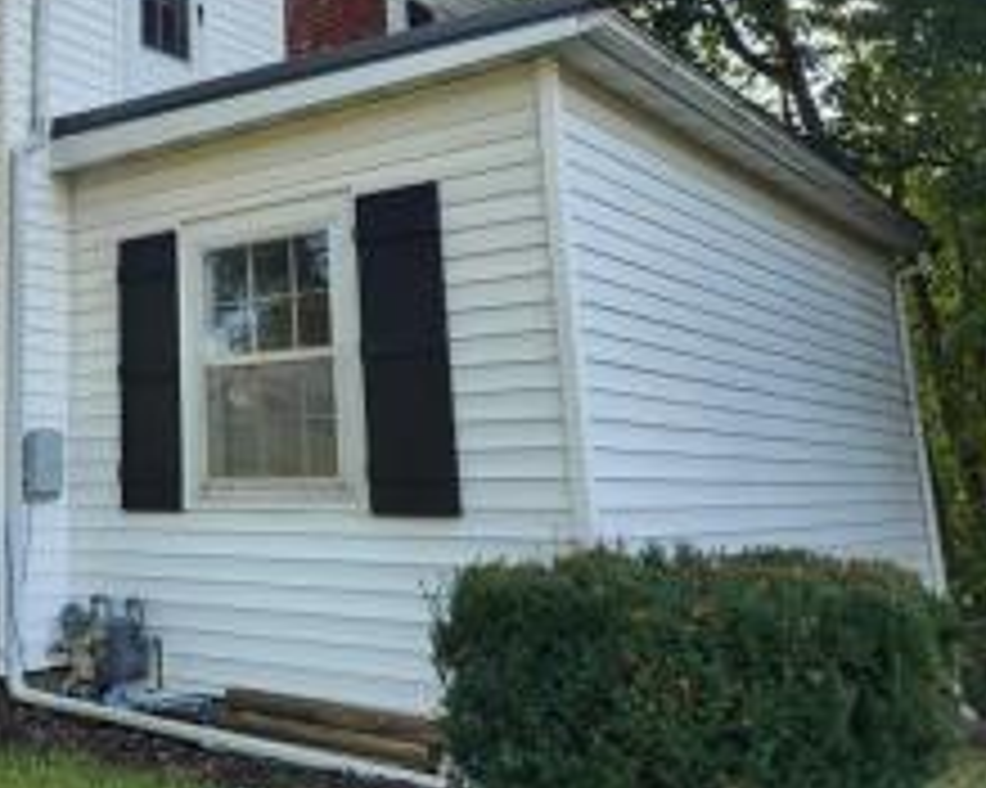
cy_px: 248
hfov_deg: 41.1
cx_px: 90
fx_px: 1196
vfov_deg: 36.0
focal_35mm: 41
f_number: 1.8
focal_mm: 5.4
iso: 20
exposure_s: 1/425
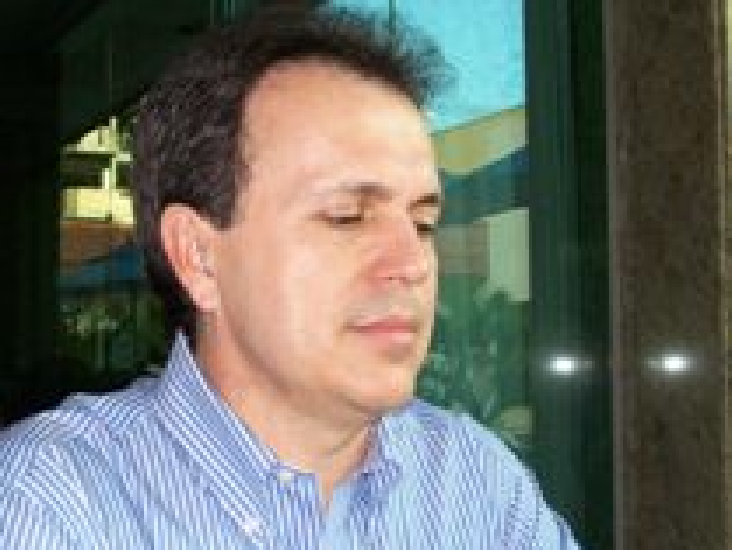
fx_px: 1460
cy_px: 298
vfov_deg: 21.3
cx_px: 305
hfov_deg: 28.1
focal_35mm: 69
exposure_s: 1/64
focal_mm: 6
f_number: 2.7
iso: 140
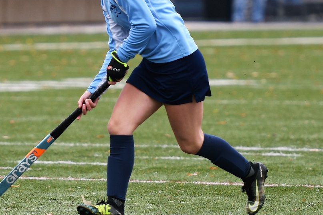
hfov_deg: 4.6
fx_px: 3981
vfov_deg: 3.1
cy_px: 80
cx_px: 72
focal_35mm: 444
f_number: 2.8
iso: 200
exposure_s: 1/1000
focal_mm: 185
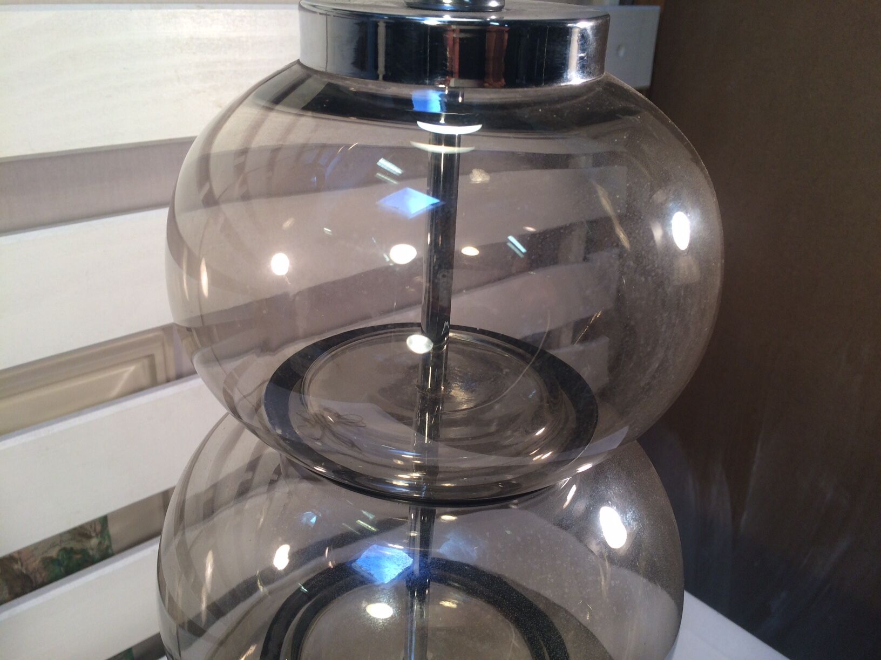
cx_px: 440
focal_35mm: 29
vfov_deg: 48.2
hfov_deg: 61.7
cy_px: 330
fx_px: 738
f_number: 2.2
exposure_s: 1/100
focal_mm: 4.15
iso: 50
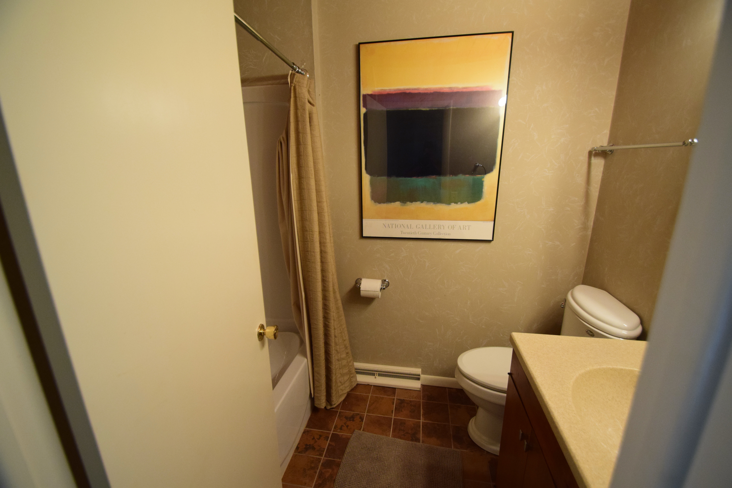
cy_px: 244
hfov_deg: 100.4
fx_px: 305
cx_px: 366
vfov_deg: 77.3
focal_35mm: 15
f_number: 3.5
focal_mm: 10
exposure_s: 1/40
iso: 1600
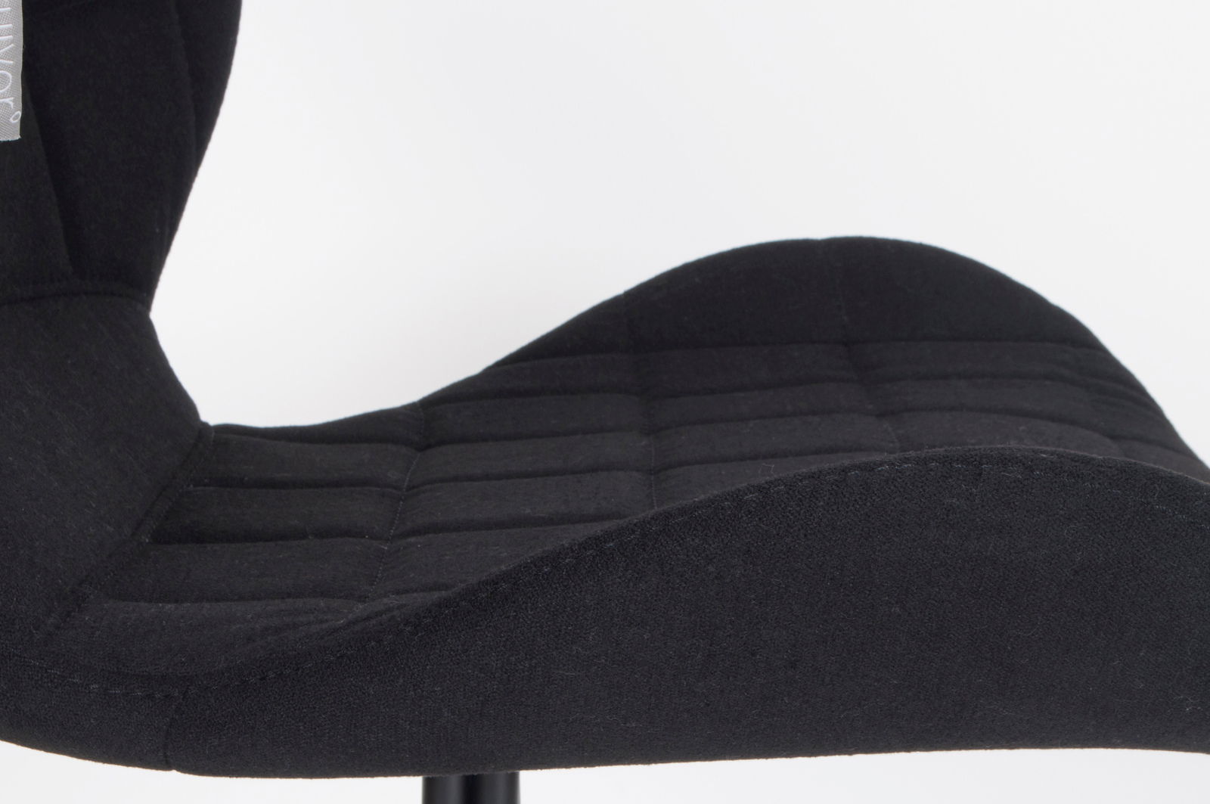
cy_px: 402
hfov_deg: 24.6
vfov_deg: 16.5
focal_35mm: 82
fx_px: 2770
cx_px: 605
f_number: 22
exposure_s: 1/80
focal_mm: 55
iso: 200
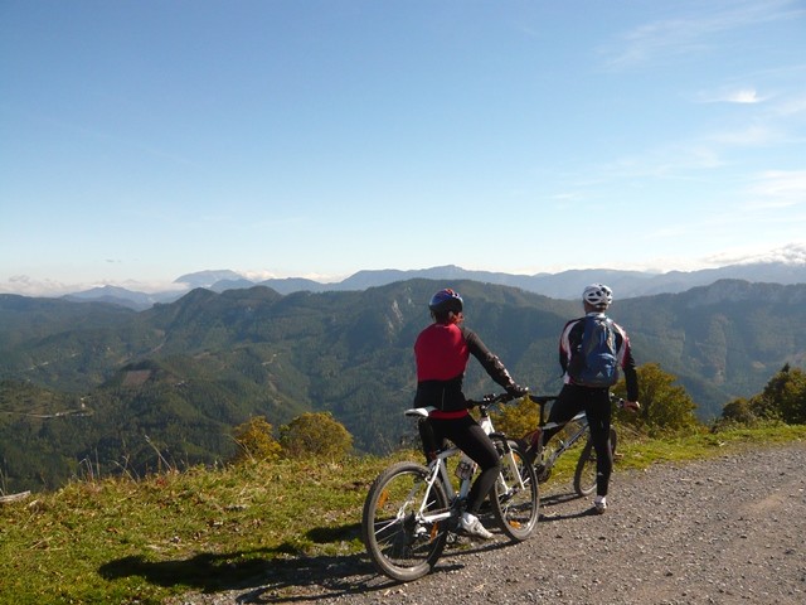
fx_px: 652
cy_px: 302
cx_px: 403
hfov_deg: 63.4
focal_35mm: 28
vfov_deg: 49.7
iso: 200
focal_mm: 4.6
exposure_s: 1/320
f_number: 8
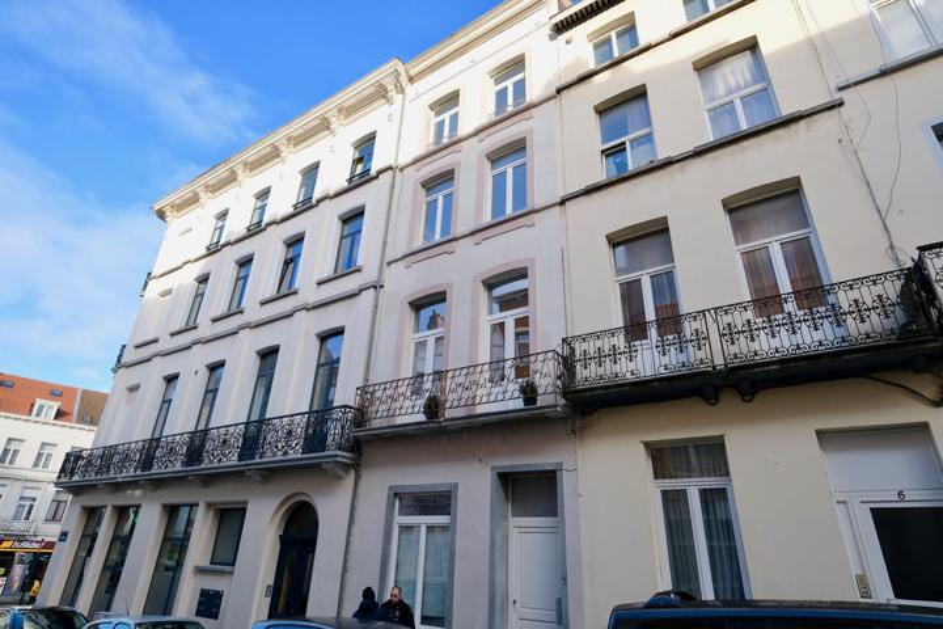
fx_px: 498
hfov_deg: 86.9
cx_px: 472
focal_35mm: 19
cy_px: 314
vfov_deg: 64.6
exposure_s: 1/170
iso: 320
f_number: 6.4
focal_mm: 12.6
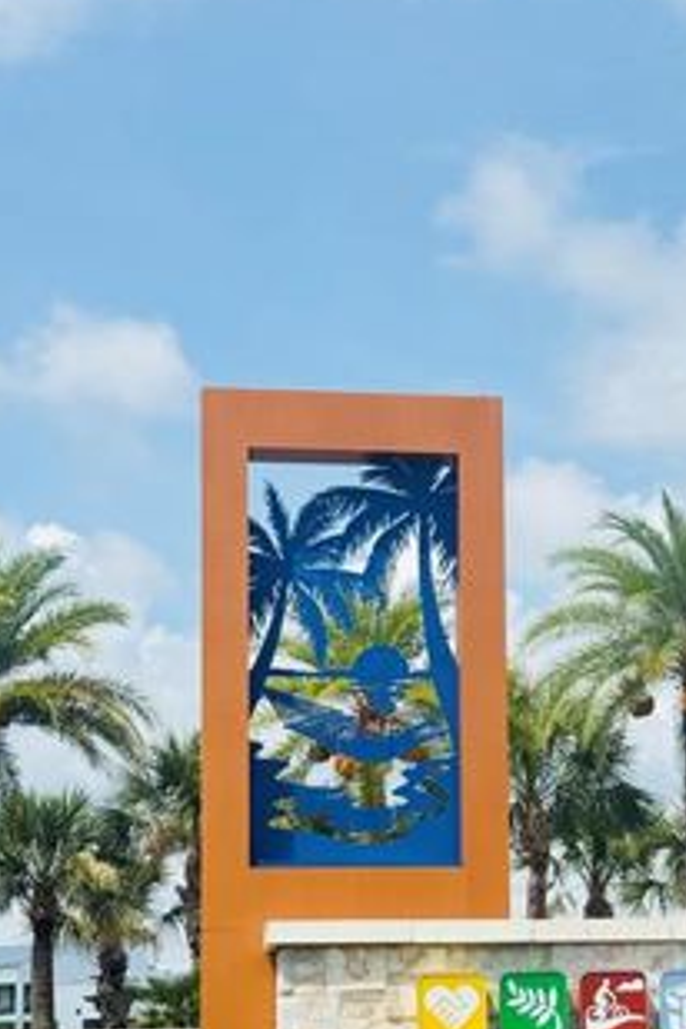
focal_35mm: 86
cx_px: 634
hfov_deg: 15.7
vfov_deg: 23.4
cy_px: 783
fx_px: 2458
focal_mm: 6.76
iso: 64
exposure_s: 1/4878
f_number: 1.78
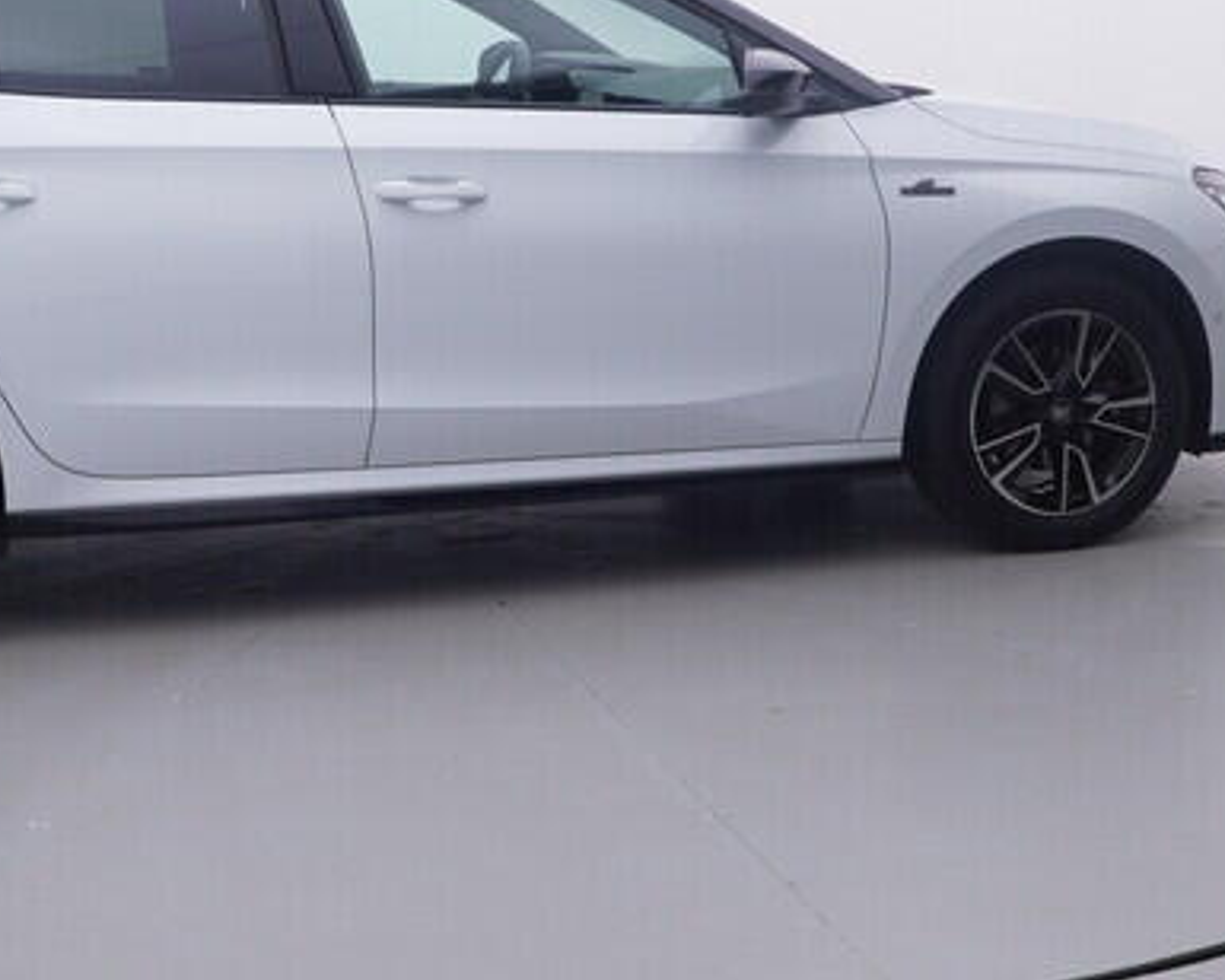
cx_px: 407
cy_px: 239
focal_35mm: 56
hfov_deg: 33.1
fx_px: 2039
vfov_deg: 26.7
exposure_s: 1/80
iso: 200
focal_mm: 15
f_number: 5
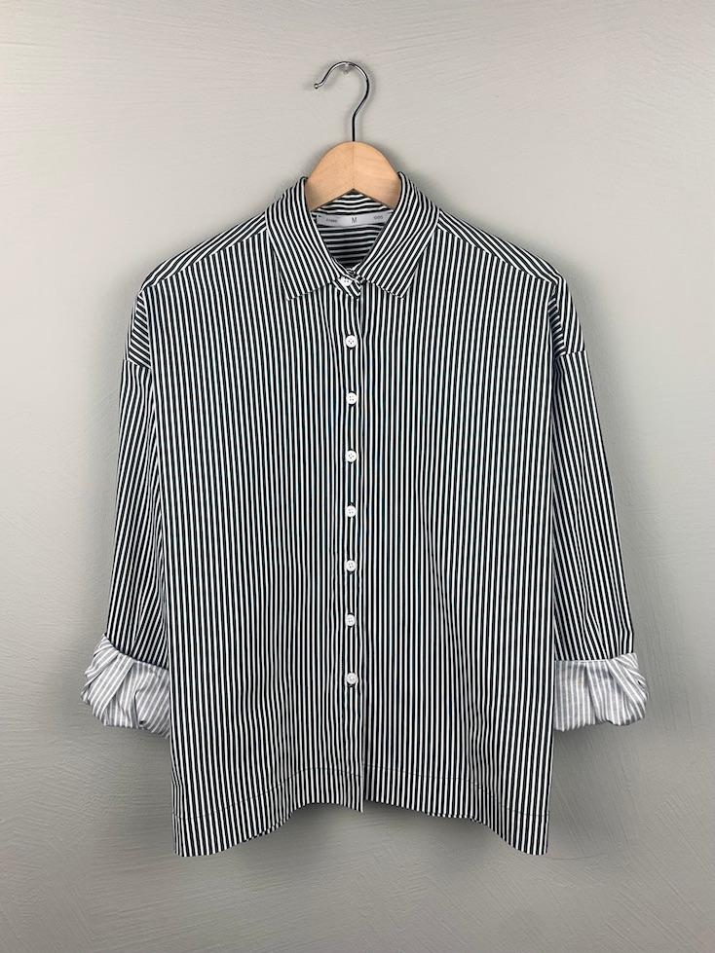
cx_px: 358
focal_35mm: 26
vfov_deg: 67.3
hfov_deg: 53.1
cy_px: 476
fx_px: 716
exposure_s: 1/100
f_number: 1.8
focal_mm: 4.25
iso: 40
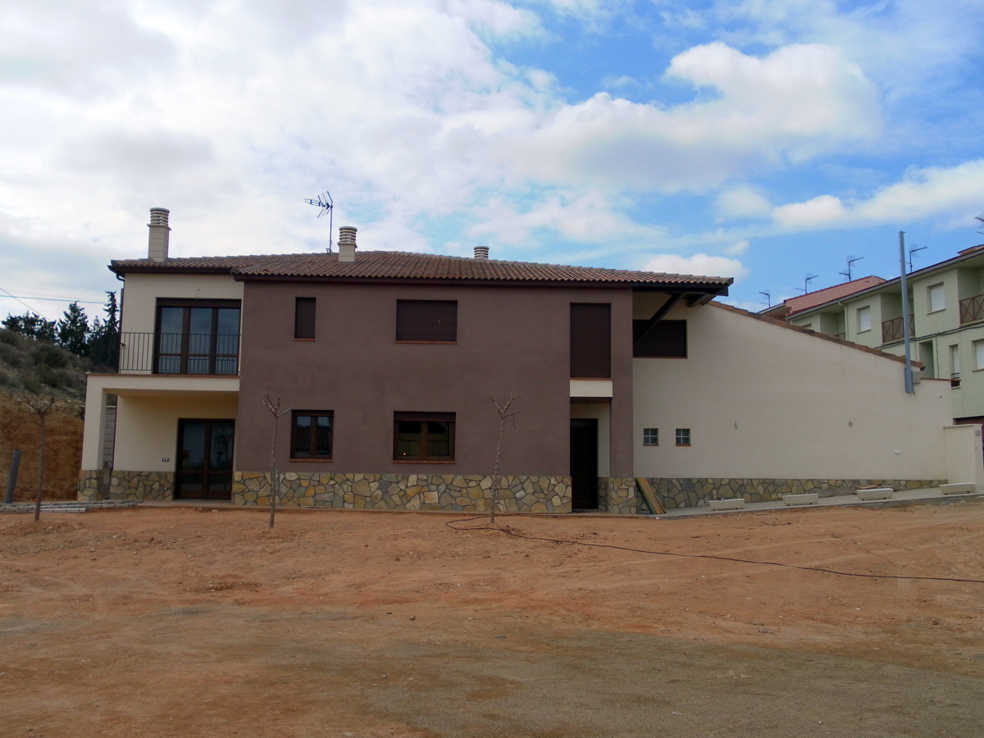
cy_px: 369
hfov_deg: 55.4
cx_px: 492
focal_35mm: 33
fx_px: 938
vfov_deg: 42.9
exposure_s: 1/160
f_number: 8.8
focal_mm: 5.8
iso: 80
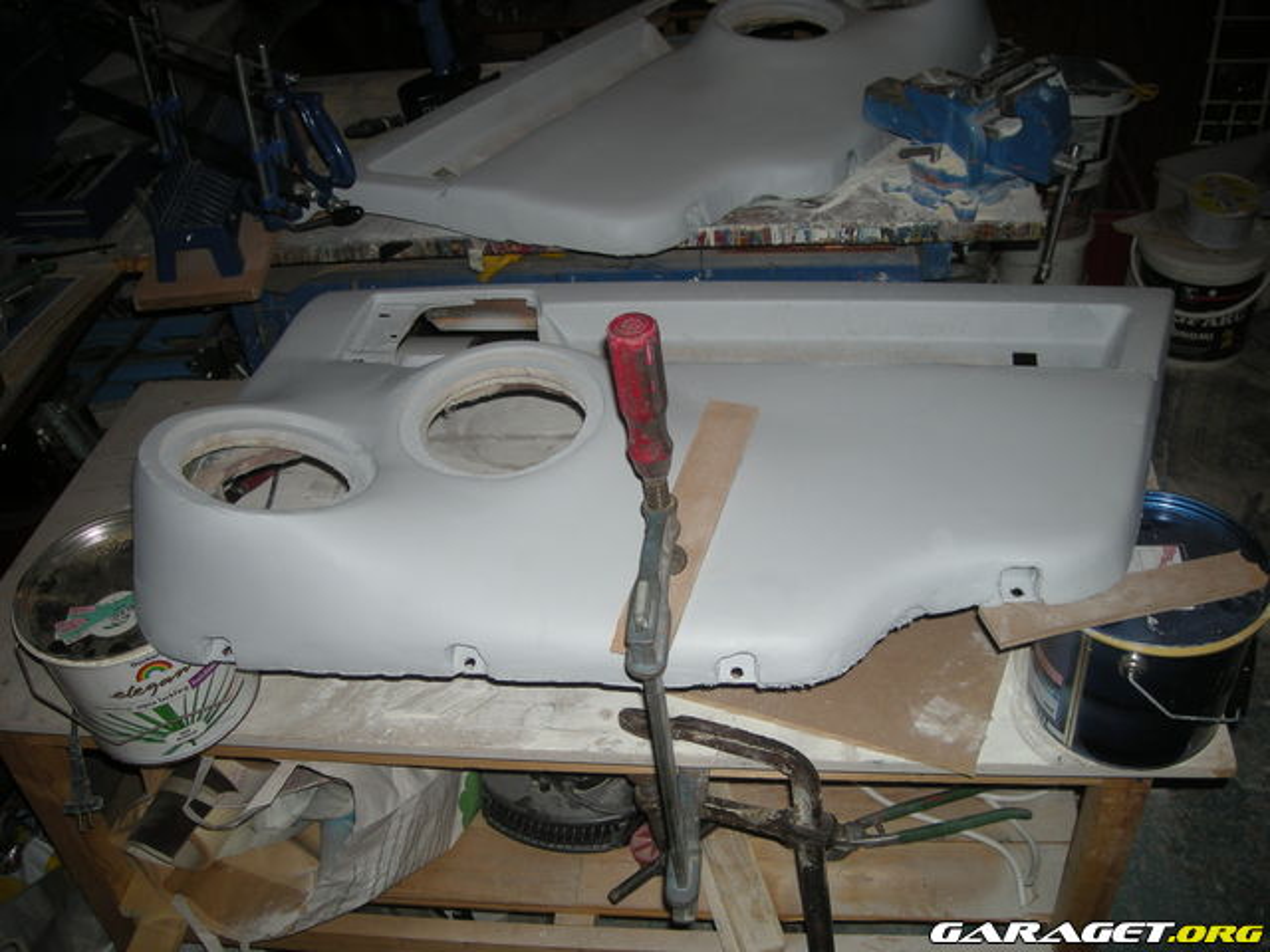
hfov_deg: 52.6
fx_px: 1284
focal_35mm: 35
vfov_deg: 40.7
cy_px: 476
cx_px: 635
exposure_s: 1/60
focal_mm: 5.7
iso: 50
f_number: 2.8
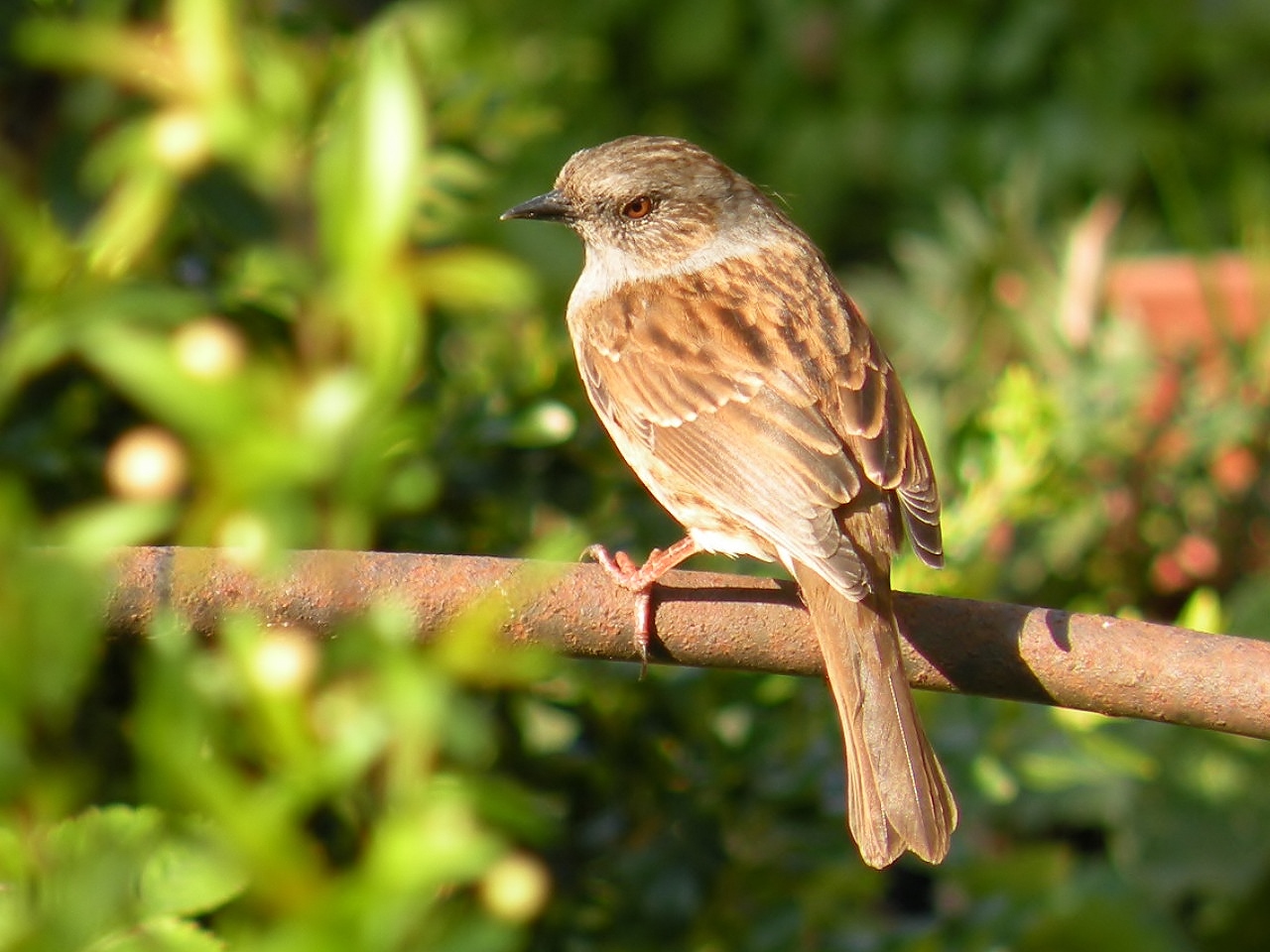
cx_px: 635
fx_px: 17830
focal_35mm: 486
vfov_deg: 3.1
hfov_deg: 4.1
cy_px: 476
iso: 64
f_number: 4.5
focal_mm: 84.2
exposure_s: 1/158
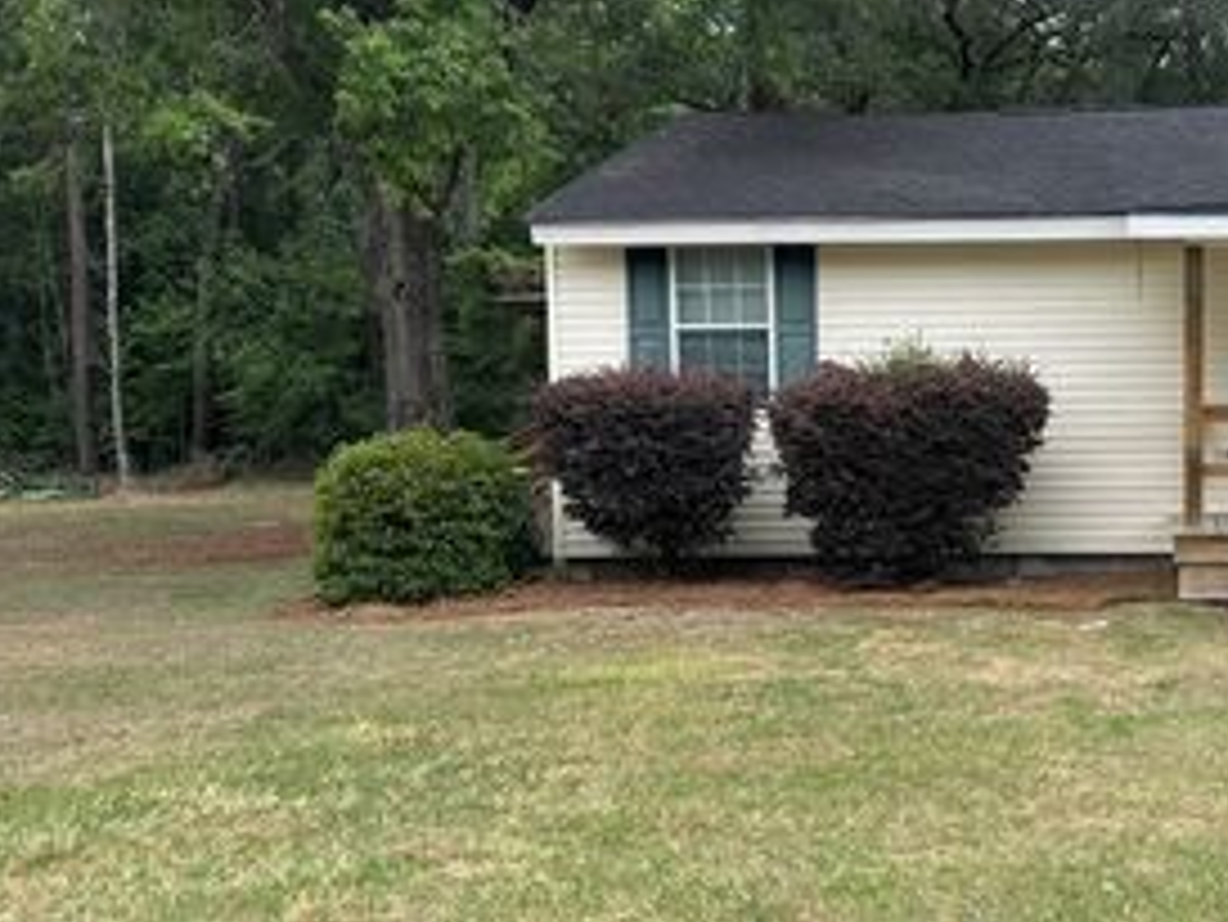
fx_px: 1562
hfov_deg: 40.1
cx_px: 1080
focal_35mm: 44
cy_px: 479
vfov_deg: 32.9
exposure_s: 1/724
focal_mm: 6.86
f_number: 1.78
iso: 80
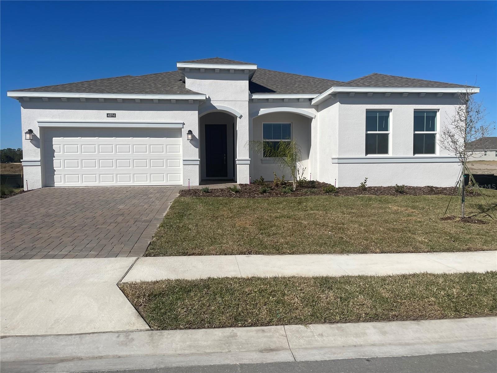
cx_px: 248
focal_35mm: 26
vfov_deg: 53.1
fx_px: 373
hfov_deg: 67.3
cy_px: 186
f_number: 1.6
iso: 32
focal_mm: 4.2
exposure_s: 1/7813
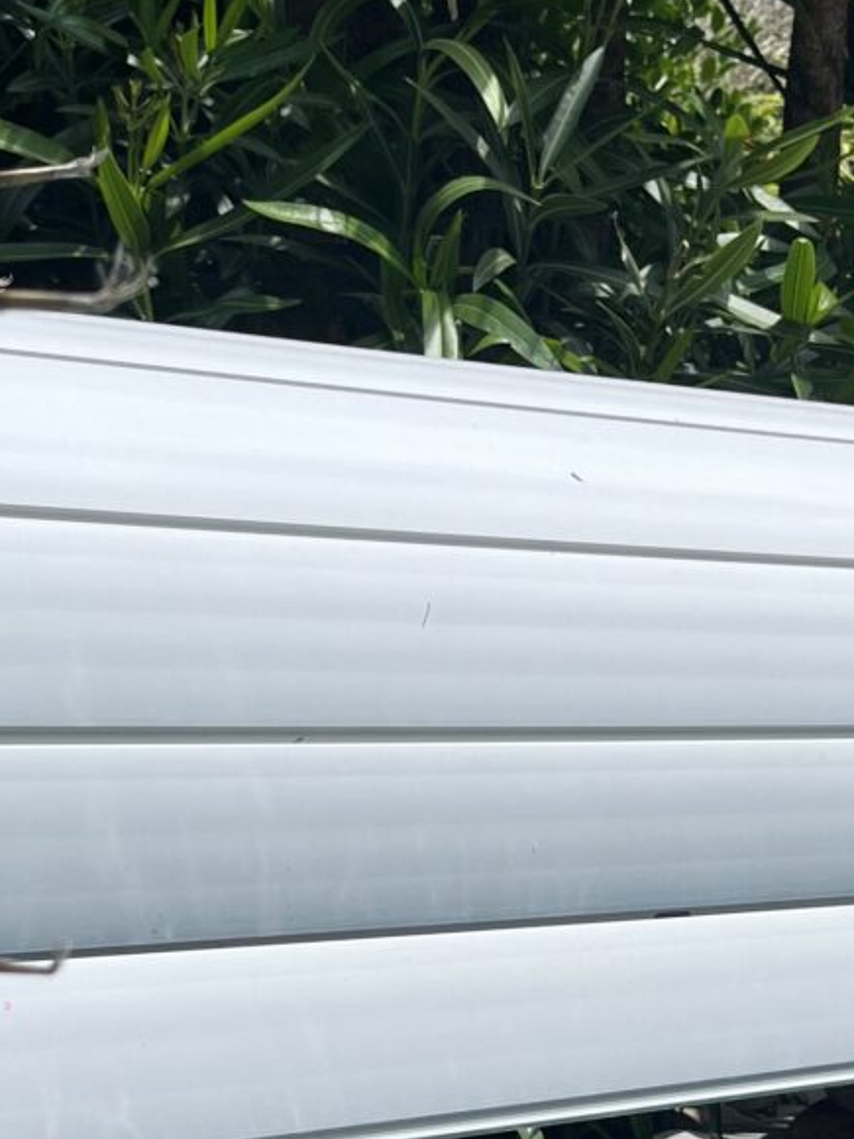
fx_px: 2829
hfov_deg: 17.1
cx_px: 532
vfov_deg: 22.1
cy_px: 1062
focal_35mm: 86
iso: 50
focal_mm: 5.1
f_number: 1.6
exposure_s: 1/4310
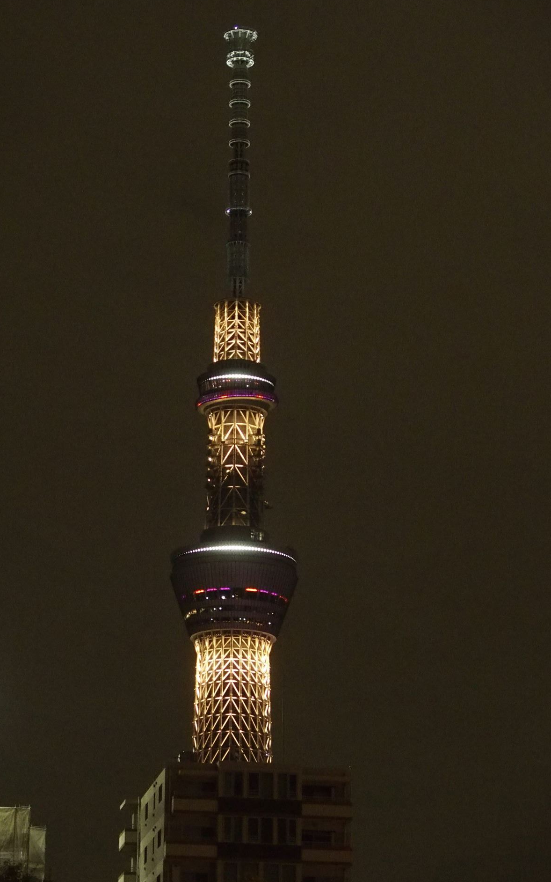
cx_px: 214
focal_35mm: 126
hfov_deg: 10.4
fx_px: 3026
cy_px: 432
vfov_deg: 16.6
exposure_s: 1/25
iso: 1600
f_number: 2.8
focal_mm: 24
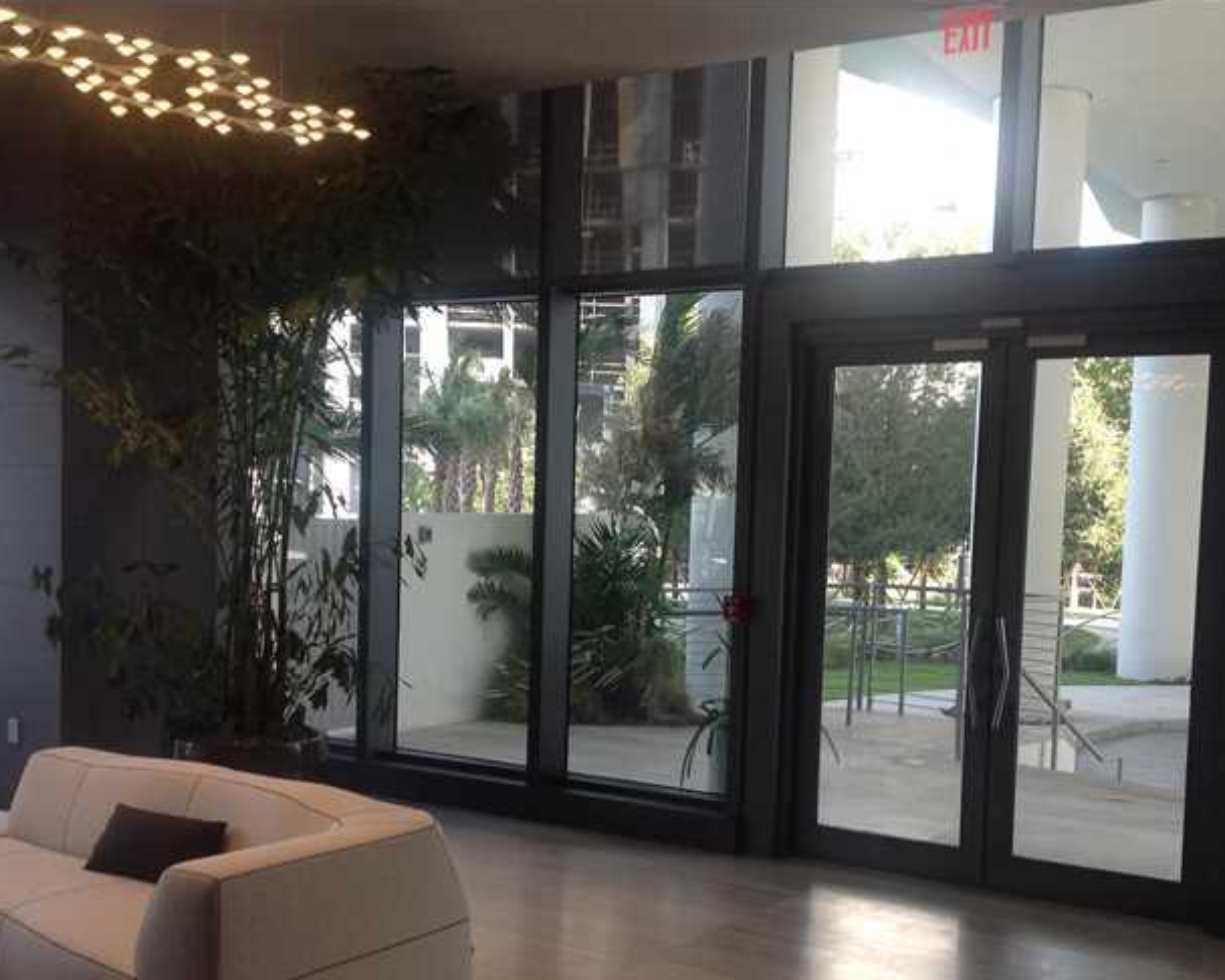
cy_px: 601
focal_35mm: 45
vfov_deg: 33.3
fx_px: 1632
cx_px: 638
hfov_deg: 41.1
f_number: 2.4
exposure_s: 1/120
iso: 50
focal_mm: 4.28
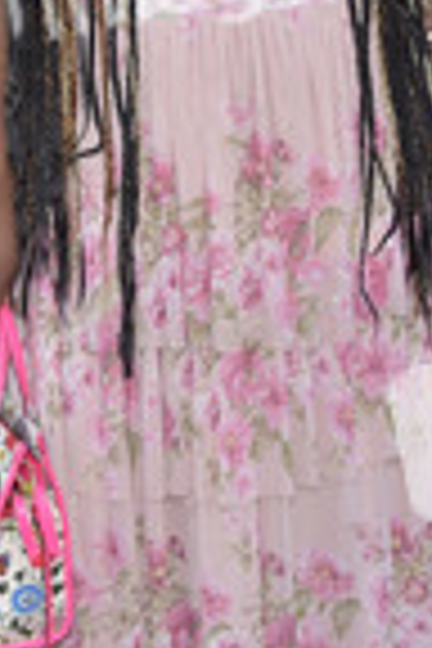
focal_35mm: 125
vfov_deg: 16.3
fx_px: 2250
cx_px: 214
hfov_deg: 11.0
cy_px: 189
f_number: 7.1
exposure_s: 1/250
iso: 320
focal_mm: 45
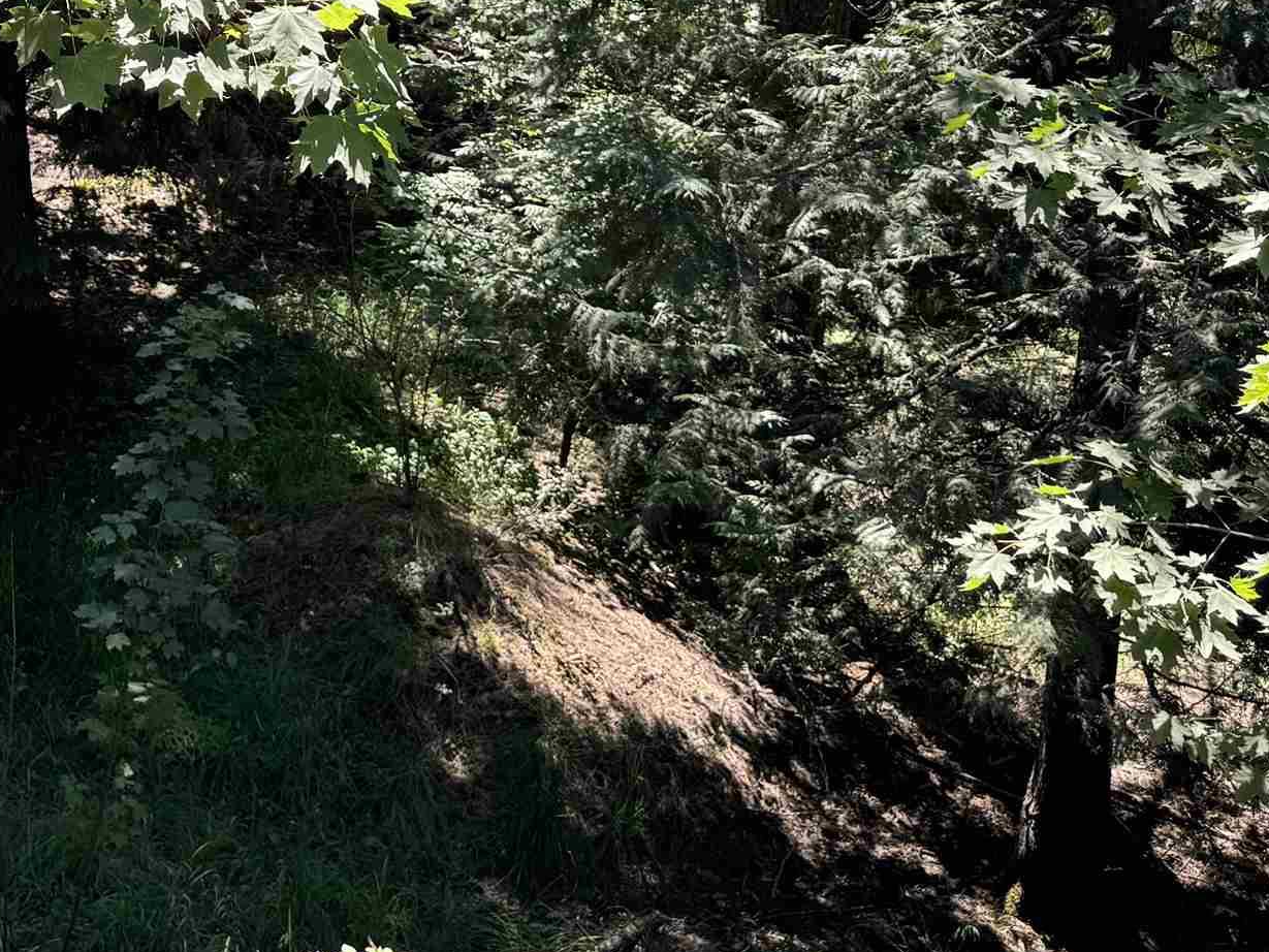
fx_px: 2200
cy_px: -124
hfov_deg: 30.1
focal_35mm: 60
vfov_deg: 22.8
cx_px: 17
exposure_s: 1/368
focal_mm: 6.76
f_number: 1.78
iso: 80
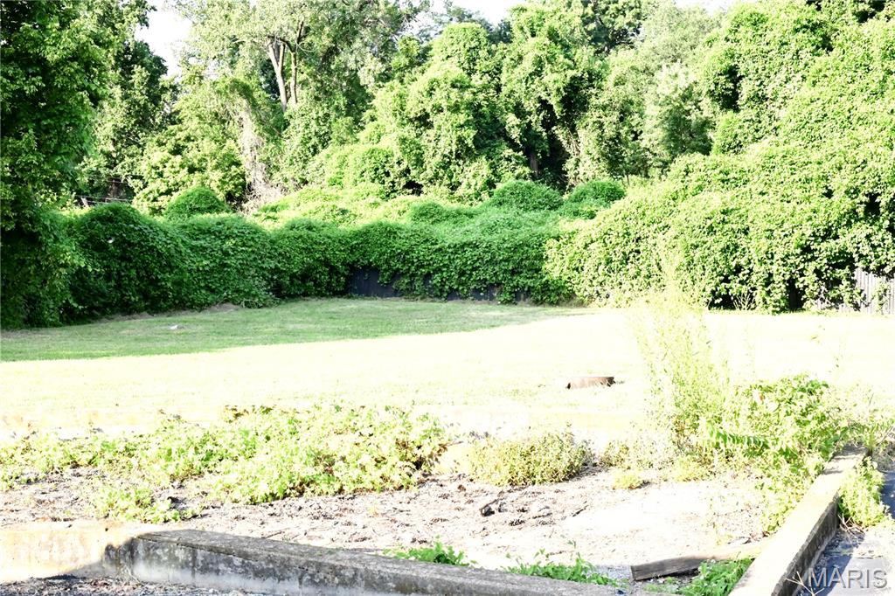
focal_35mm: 50
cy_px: 298
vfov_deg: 27.0
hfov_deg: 39.6
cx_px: 448
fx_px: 1243
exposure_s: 1/2000
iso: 20000
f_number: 14
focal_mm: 50
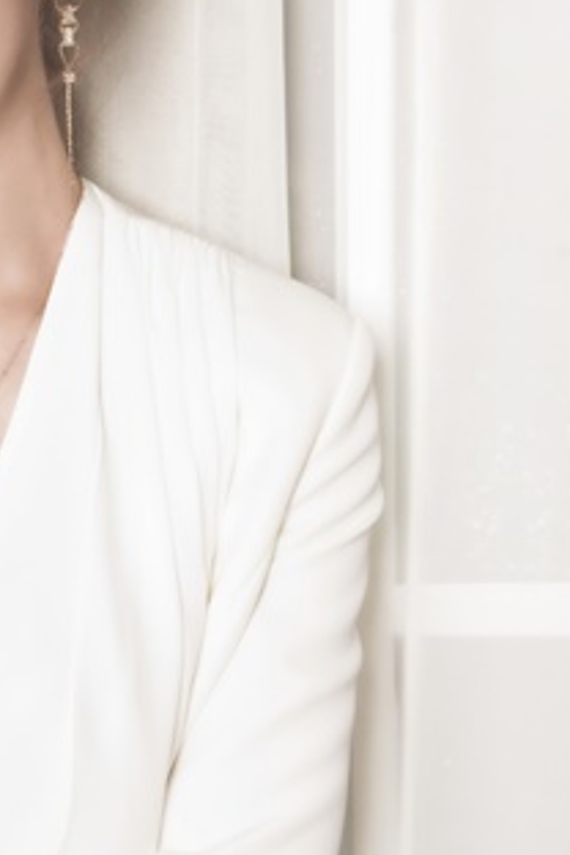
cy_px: 248
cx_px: -90
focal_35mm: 156
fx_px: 3705
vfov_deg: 13.1
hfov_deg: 8.7
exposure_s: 1/80
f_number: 6.3
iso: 160
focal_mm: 65
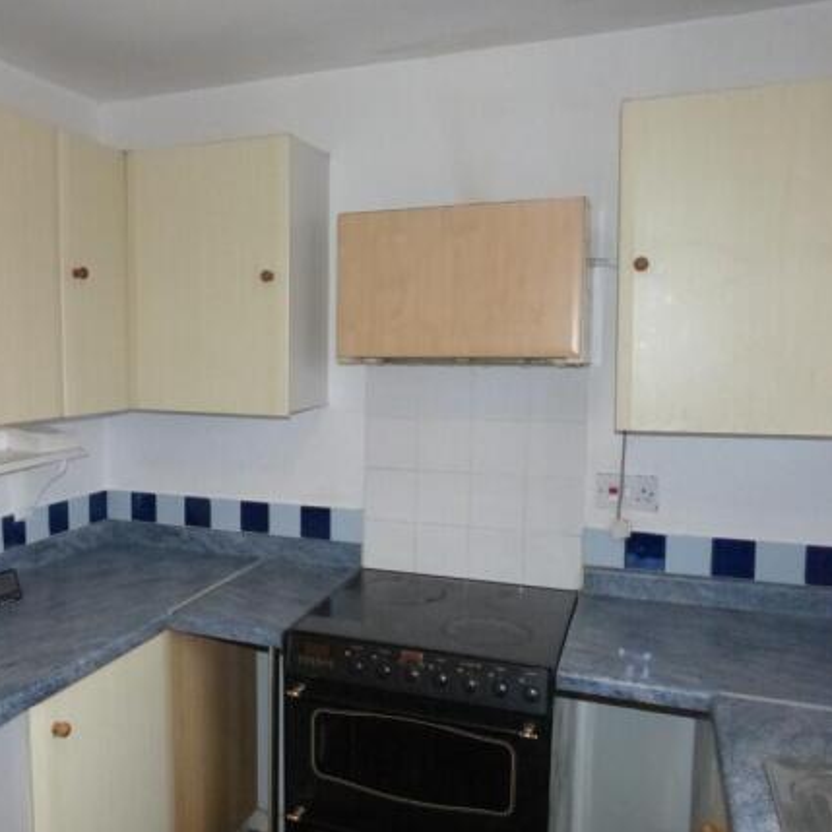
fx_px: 816
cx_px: 274
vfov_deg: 54.0
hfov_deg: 52.9
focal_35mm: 30
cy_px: 418
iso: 800
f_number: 4
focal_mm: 4.5
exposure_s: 1/200
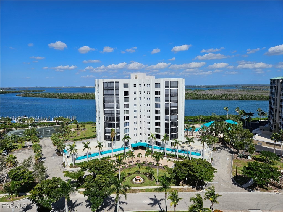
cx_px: 142
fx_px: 188
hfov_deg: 73.9
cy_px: 106
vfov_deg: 58.9
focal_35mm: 23
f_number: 1.8
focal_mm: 5.4
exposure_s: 1/4244
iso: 25
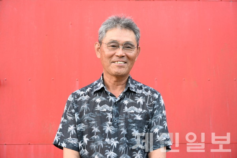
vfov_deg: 28.1
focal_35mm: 48
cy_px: 79
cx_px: 118
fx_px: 316
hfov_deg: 41.1
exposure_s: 1/50
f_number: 3.5
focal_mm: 48
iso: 100
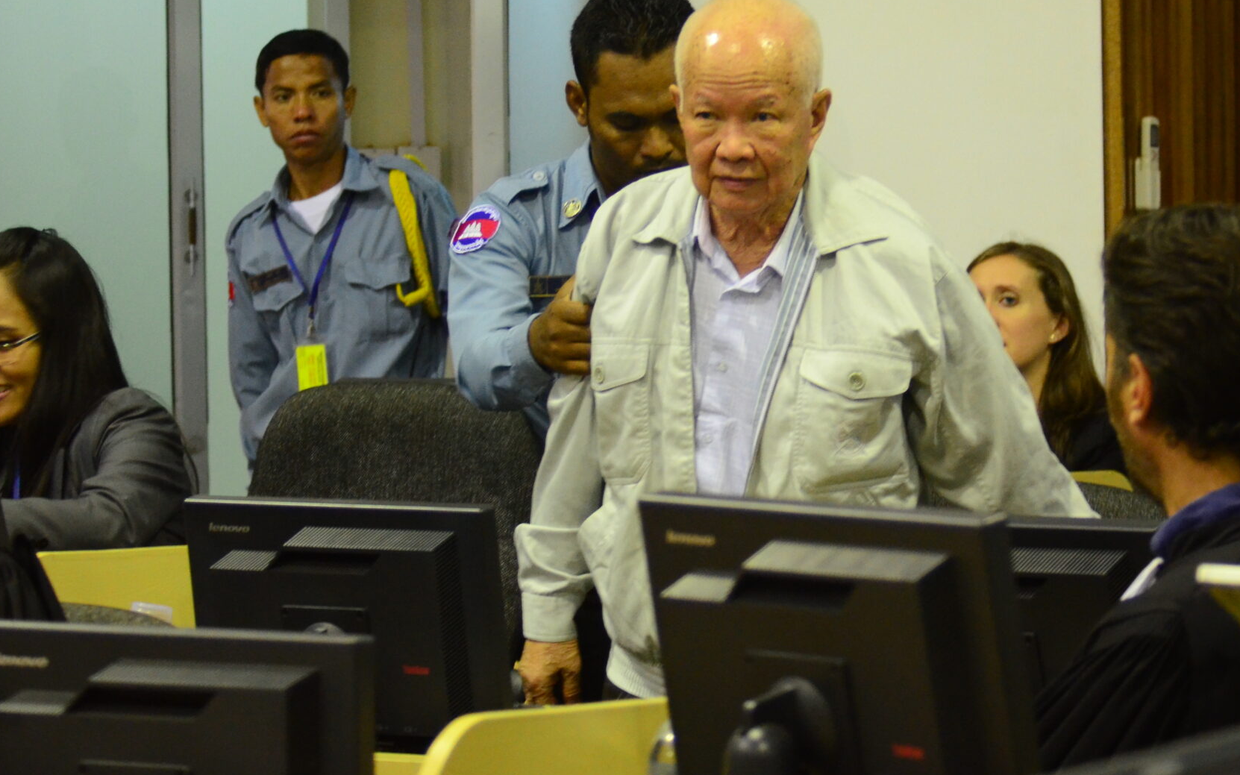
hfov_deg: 11.1
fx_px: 6354
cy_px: 248
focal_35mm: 188
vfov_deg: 7.0
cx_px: 721
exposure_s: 1/100
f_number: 4.5
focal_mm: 80
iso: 2000
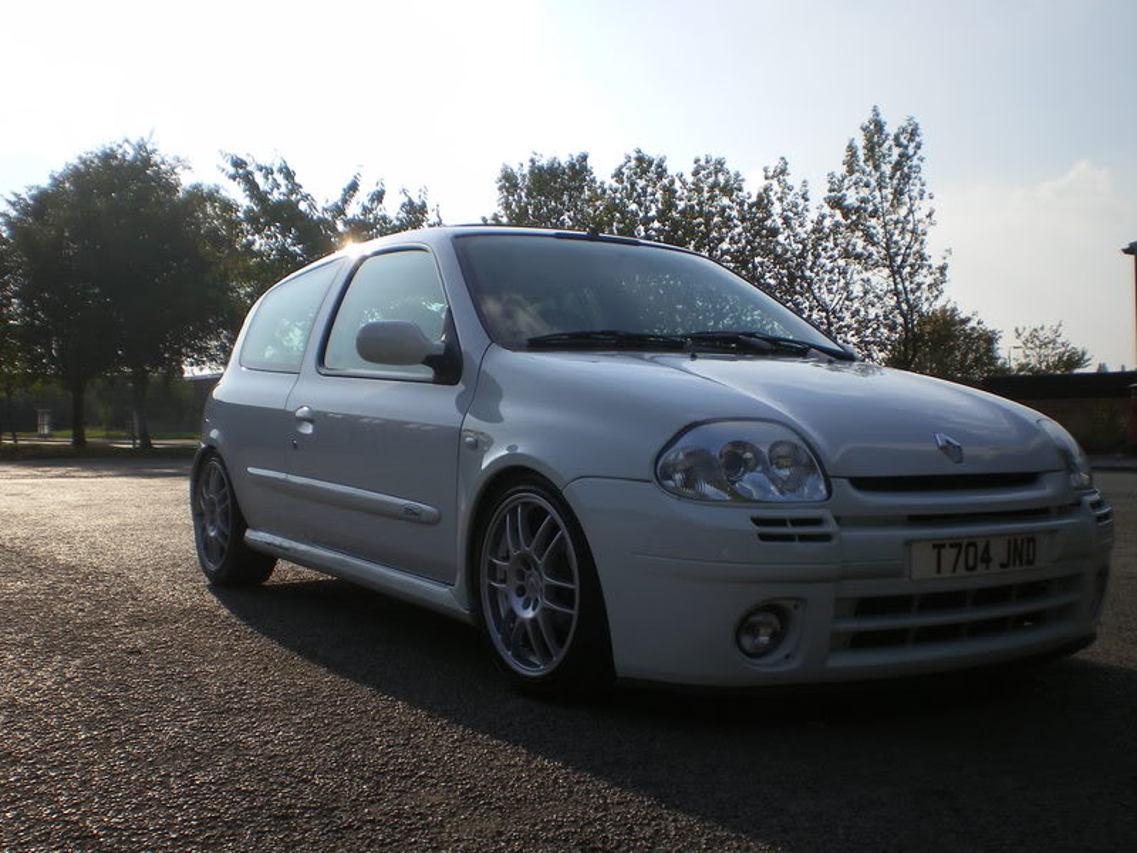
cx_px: 568
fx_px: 1248
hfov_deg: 49.0
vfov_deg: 37.7
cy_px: 426
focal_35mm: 38
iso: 64
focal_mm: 6.3
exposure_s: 1/500
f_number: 4.6
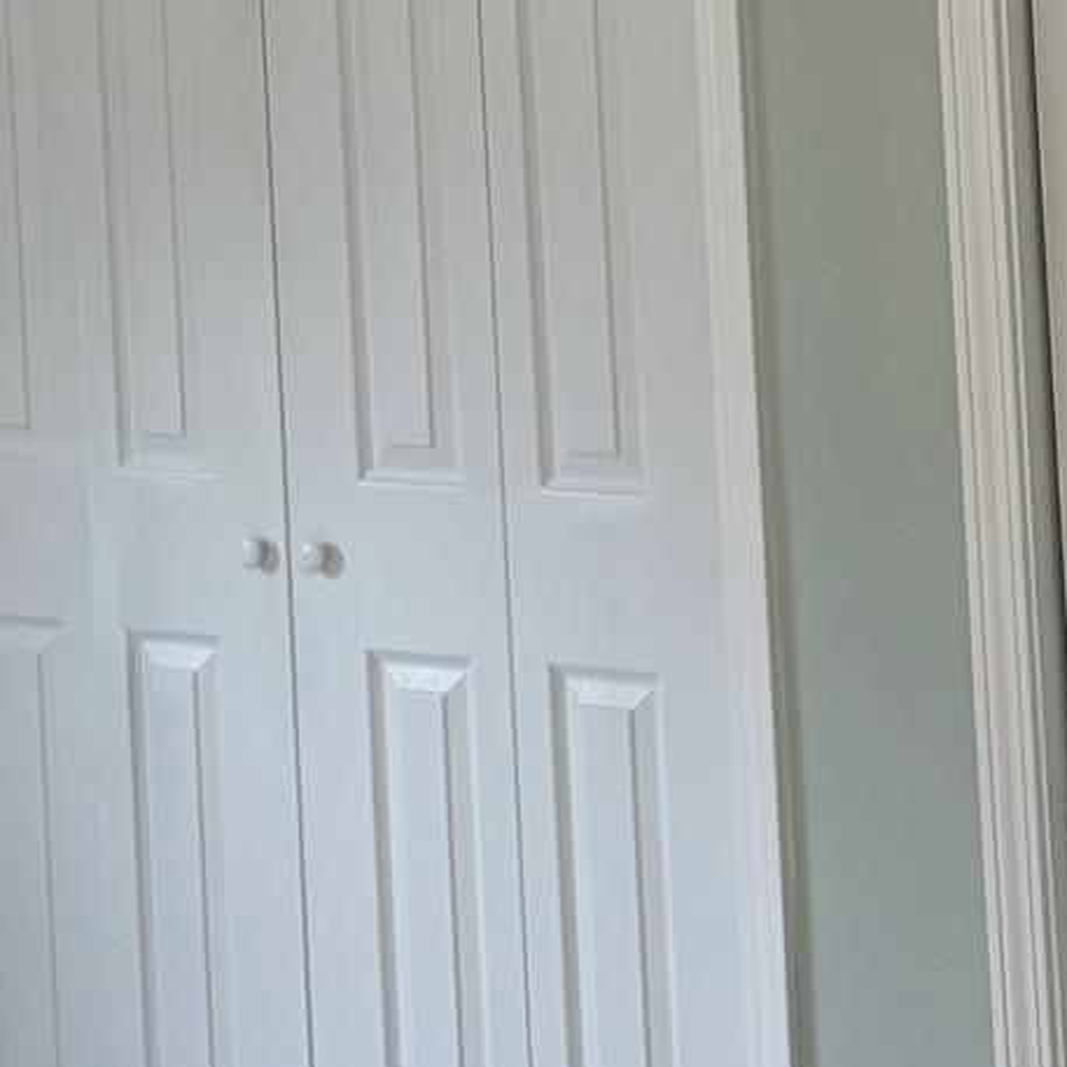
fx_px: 3592
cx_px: 710
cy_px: -56
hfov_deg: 16.9
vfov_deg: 16.5
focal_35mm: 103
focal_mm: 5.96
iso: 64
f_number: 1.6
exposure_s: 1/165
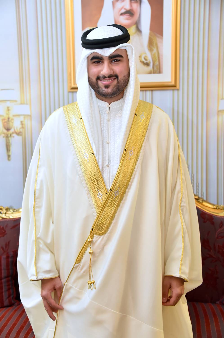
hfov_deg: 24.6
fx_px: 515
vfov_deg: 36.3
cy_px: 169
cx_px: 112
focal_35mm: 55
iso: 1600
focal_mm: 55
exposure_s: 1/125
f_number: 4.5
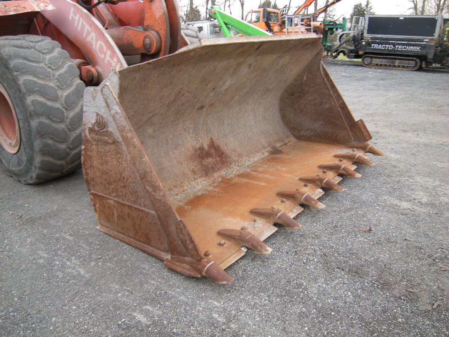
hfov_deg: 63.4
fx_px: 363
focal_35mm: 28
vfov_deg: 49.7
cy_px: 168
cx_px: 224
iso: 64
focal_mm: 4.7
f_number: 2.8
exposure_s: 1/90.3
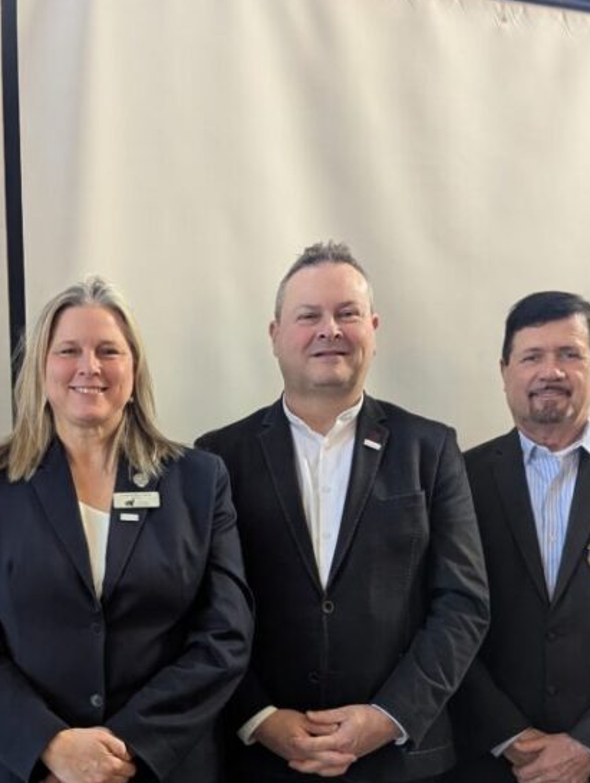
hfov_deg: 31.5
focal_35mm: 45
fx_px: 1020
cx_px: 126
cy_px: 599
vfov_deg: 40.7
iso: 384
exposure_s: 1/195
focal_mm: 6.81
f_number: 1.85
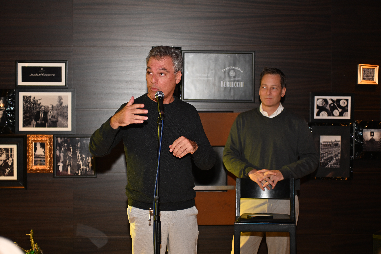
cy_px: 127
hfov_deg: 28.8
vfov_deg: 19.5
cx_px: 190
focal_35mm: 70
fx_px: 741
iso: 640
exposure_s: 1/60
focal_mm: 70
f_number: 2.8
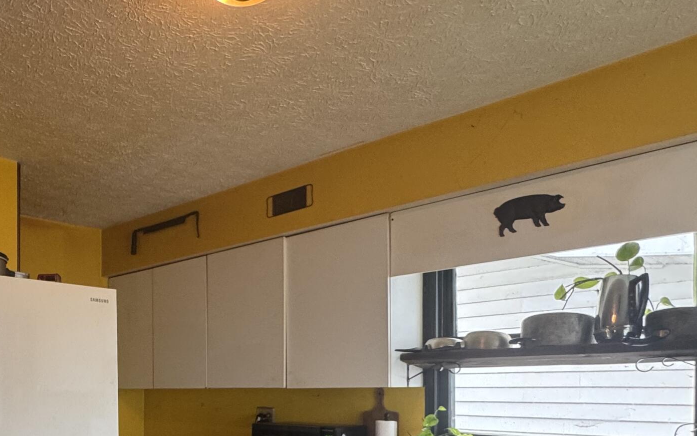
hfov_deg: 55.0
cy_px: 400
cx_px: 129
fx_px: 608
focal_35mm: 32
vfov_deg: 36.7
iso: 200
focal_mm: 2.22
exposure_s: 1/60
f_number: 2.2
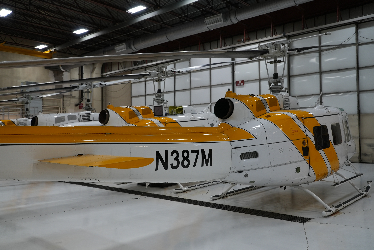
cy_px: 125
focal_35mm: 32
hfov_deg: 58.7
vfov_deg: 41.2
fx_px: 333
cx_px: 187
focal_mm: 32
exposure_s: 1/160
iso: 640
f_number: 4
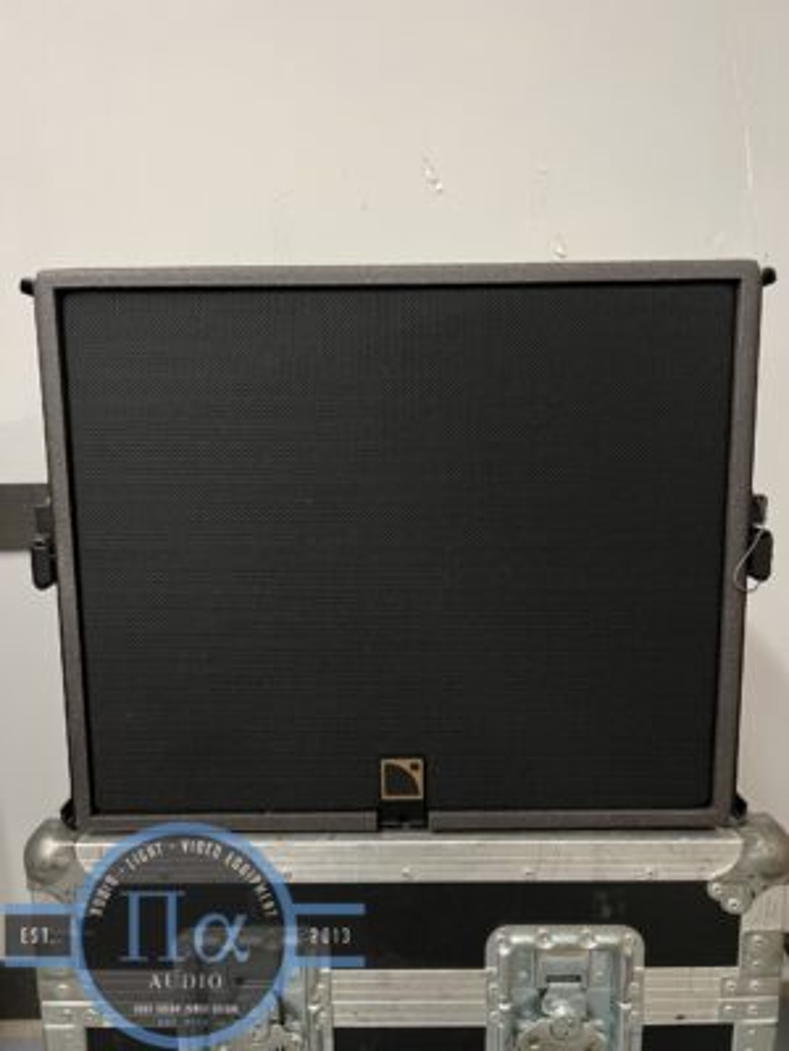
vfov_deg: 67.3
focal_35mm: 26
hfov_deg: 53.1
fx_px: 790
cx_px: 394
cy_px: 526
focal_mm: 5.7
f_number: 1.5
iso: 500
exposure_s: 1/33
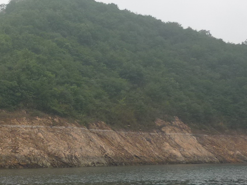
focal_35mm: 78
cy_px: 127
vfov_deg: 18.8
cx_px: 25
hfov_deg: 24.3
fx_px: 557
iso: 100
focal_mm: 5.5
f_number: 2.8
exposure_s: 1/500
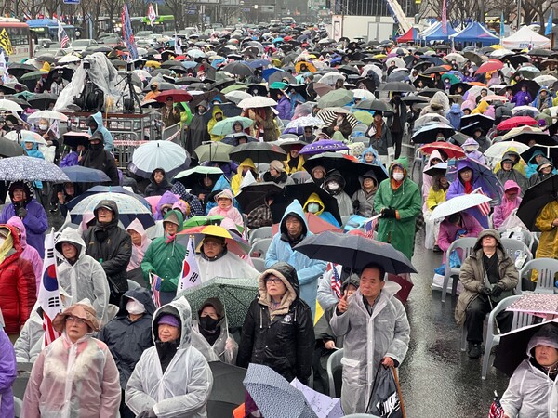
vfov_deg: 19.1
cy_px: 209
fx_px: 1241
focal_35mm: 77
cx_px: 279
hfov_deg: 25.3
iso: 250
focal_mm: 9
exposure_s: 1/98
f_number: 2.8
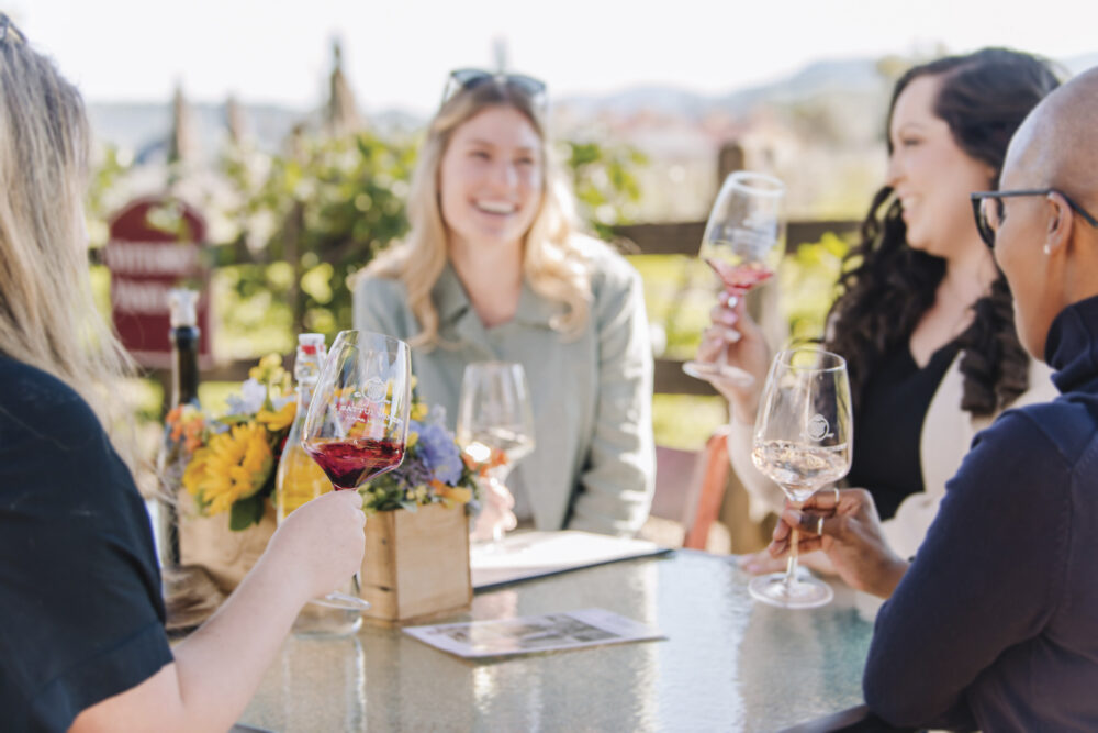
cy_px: 366
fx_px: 2135
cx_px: 549
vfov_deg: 19.5
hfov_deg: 28.8
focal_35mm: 70
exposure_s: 1/400
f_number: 3.5
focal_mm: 70
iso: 250
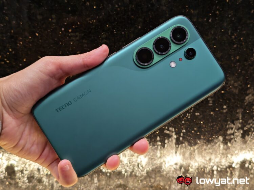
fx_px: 338
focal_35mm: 46
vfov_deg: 31.5
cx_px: 127
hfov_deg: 41.2
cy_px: 95
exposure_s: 1/50
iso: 125
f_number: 1.6
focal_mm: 5.4
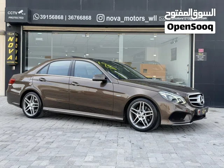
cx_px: 112
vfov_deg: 30.3
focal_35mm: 48
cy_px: 84
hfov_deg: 39.7
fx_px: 311
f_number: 1.78
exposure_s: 1/1307
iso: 64
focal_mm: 6.76
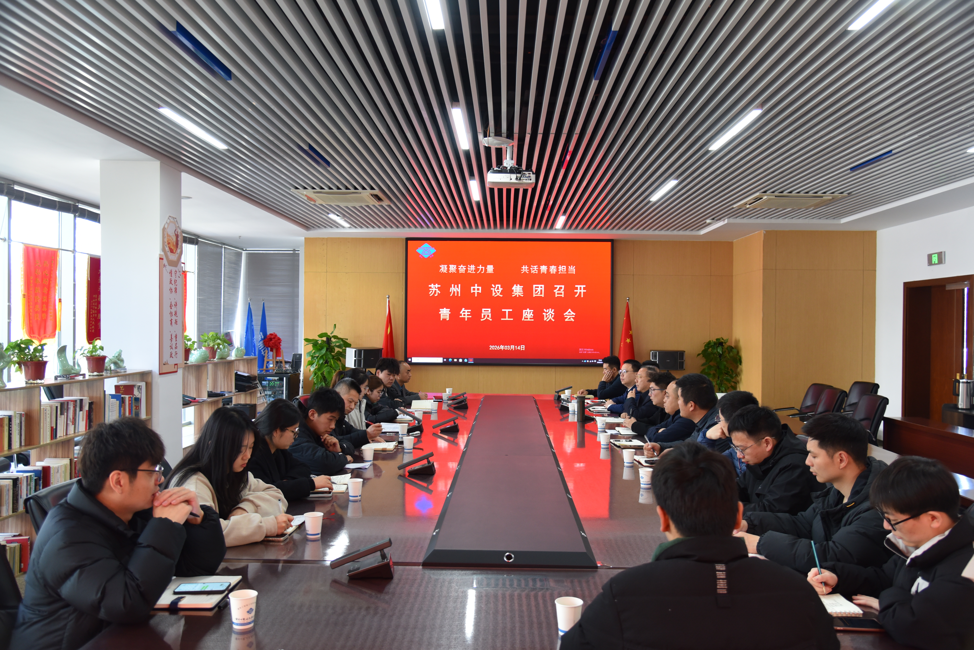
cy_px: 325
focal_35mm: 30
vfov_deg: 43.6
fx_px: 812
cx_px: 487
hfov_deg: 61.9
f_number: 4
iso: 1000
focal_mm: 30
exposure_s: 1/60
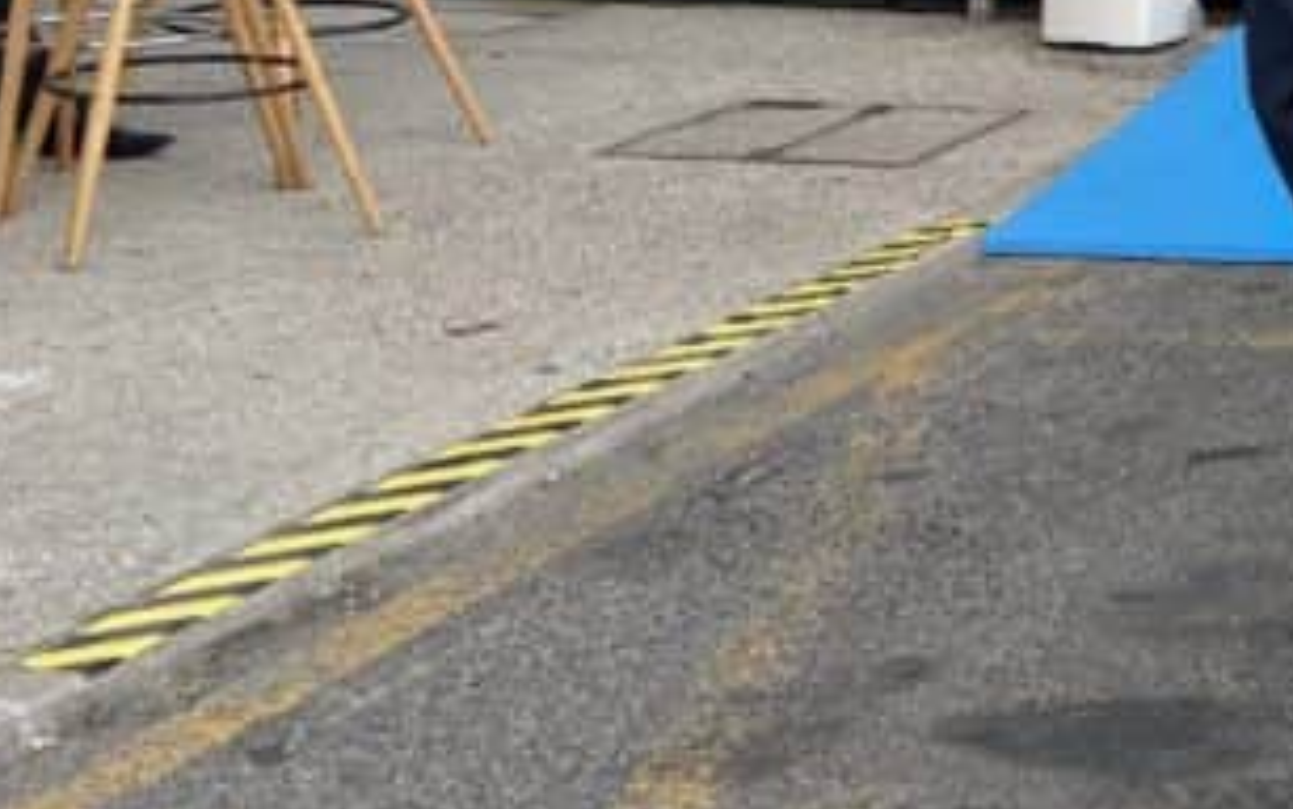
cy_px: 8
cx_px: 2131
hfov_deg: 18.8
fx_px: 3243
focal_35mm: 92
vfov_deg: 14.0
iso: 32
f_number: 1.6
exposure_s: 1/487
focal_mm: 4.2
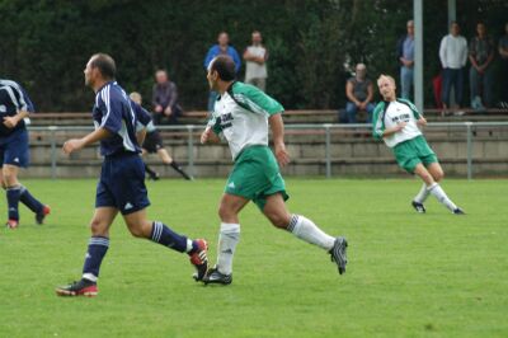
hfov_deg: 6.9
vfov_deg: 4.6
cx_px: 254
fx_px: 4230
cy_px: 169
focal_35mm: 300
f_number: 4.5
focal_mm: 200
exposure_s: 1/320
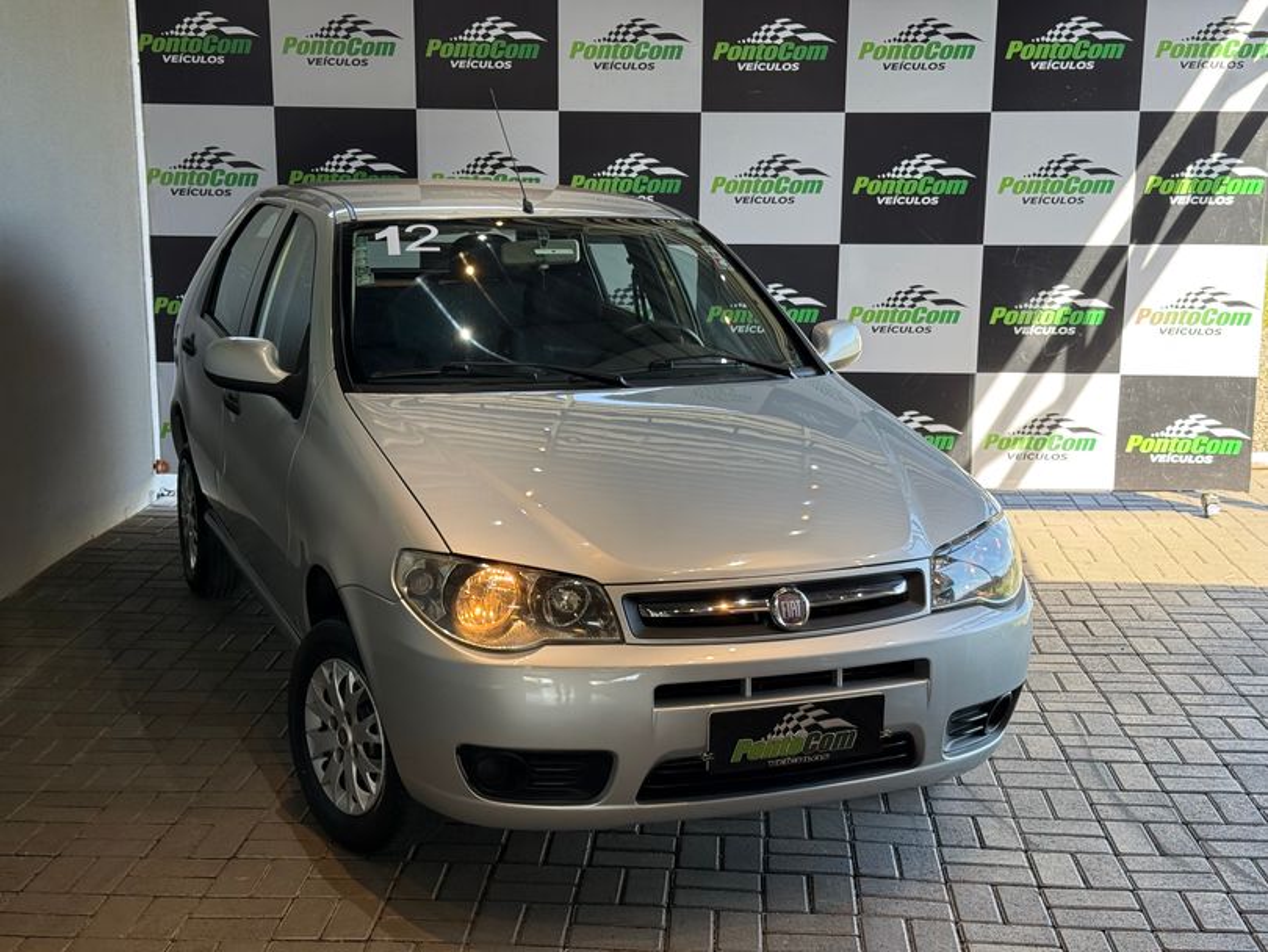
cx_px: 634
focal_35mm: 48
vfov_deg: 30.3
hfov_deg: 39.6
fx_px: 1759
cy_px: 476
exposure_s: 1/147
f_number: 1.78
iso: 64
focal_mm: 6.76
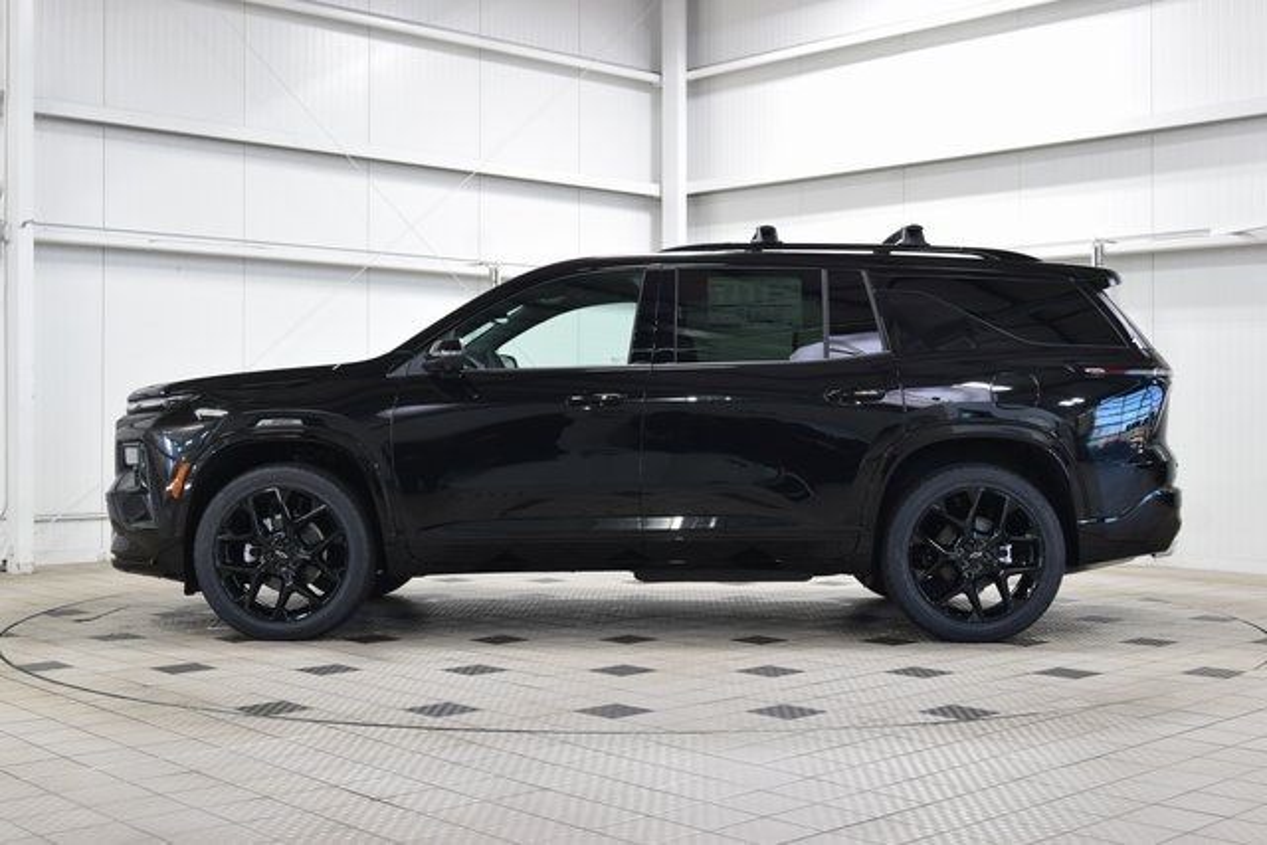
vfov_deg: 29.0
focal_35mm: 46
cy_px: 422
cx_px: 634
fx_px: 1637
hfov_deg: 42.3
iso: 640
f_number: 6.3
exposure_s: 1/15
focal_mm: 31
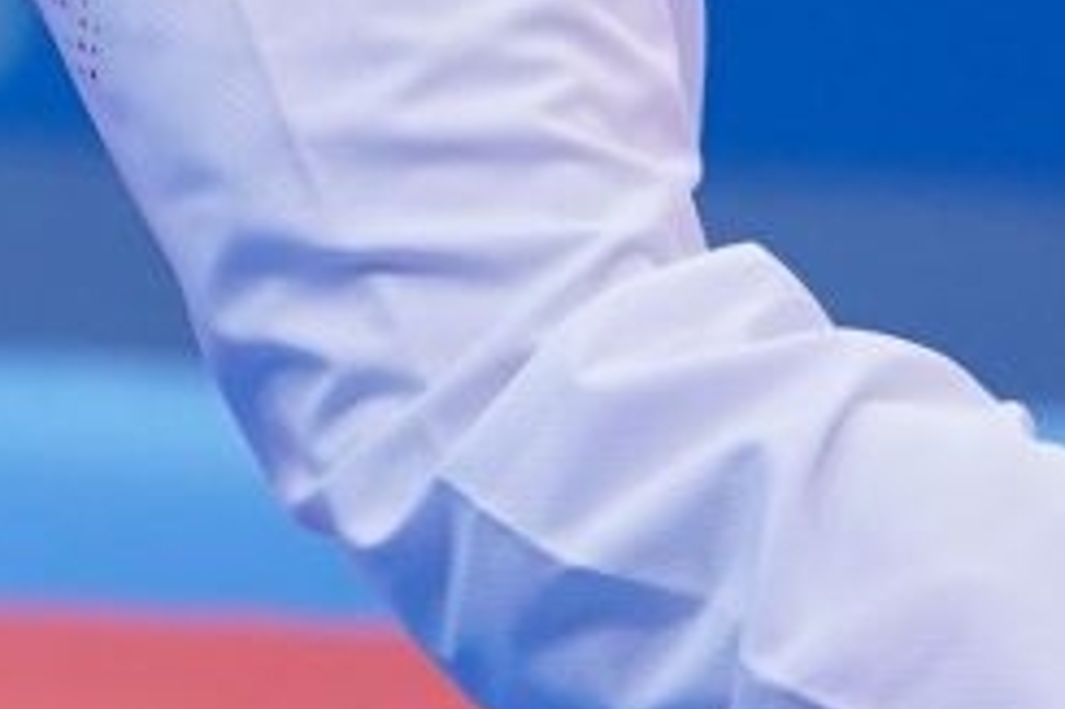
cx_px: -843
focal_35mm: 1470
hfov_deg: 1.4
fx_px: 43457
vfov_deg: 0.9
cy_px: -1801
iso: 1250
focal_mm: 200
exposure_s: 1/1000
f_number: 2.8
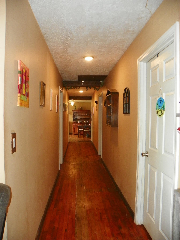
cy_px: 120
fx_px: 180
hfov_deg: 53.1
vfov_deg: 67.3
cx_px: 90
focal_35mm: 26
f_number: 2.8
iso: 200
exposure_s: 1/30
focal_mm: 4.6
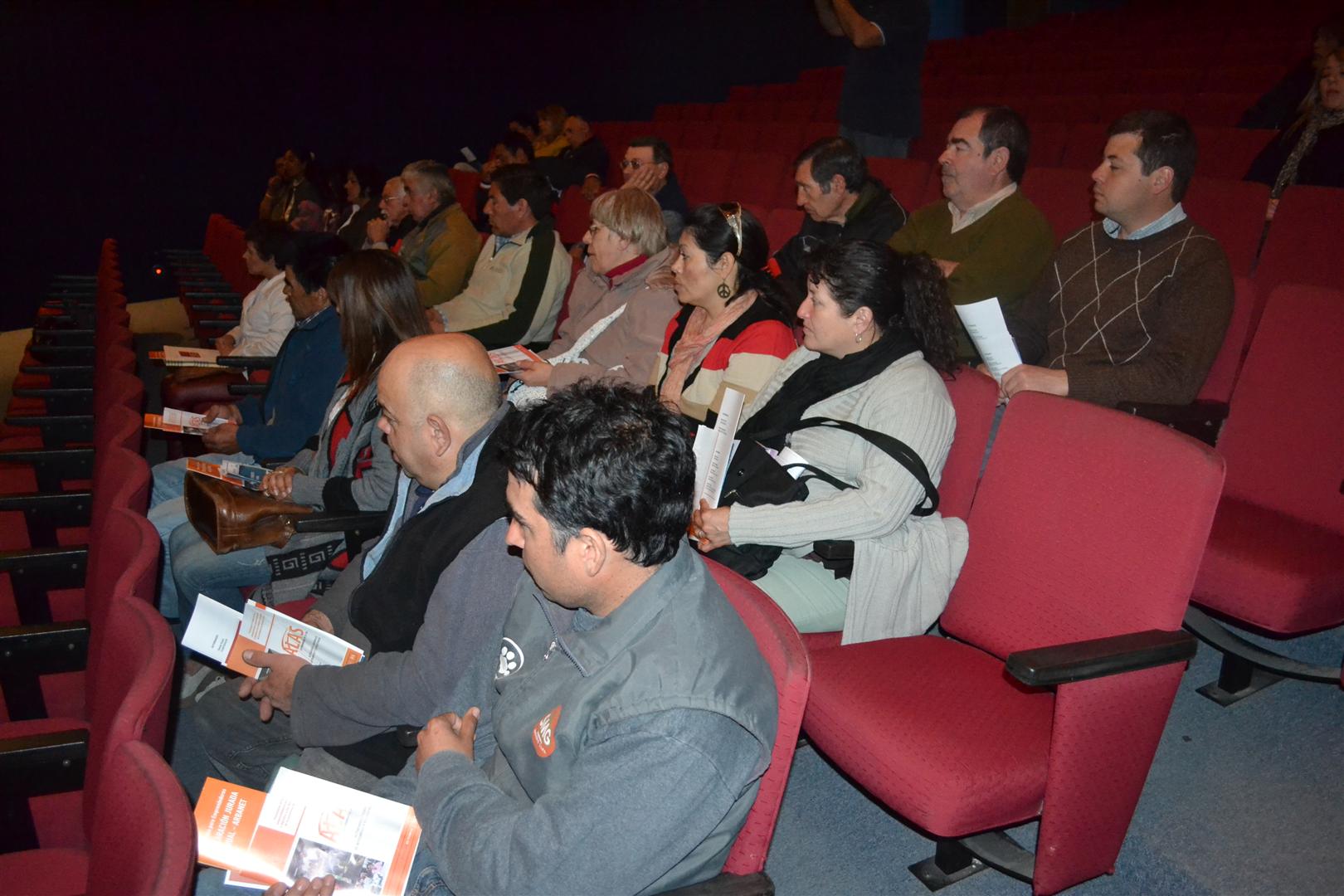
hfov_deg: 67.4
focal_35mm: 27
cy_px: 448
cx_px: 672
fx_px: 1008
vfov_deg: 47.9
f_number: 3.5
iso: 3200
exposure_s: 1/60
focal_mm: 18
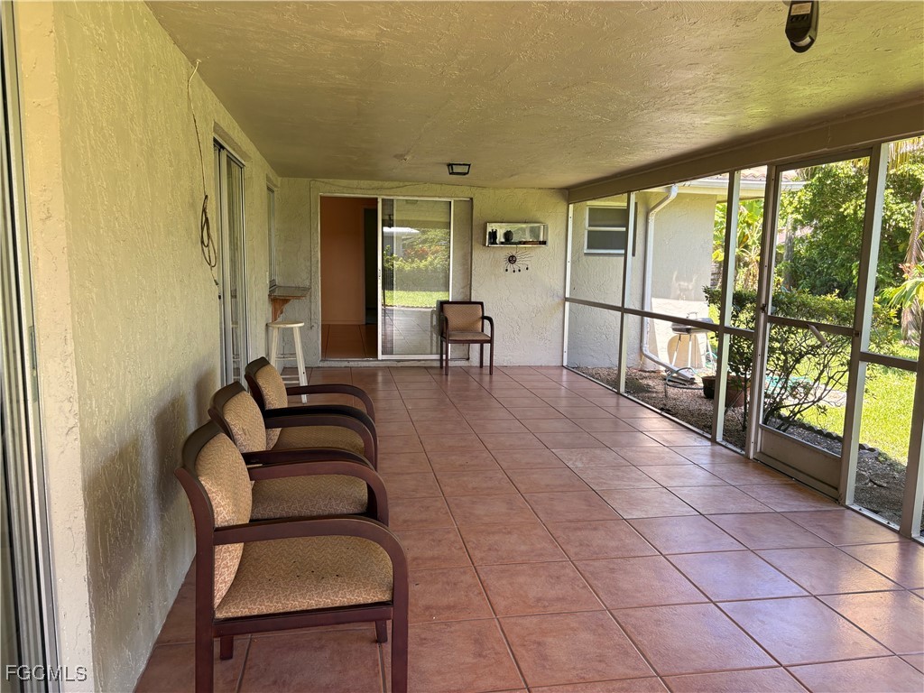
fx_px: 694
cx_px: 462
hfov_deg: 67.3
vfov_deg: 53.1
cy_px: 346
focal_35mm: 26
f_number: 1.6
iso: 64
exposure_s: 1/174
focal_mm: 5.96
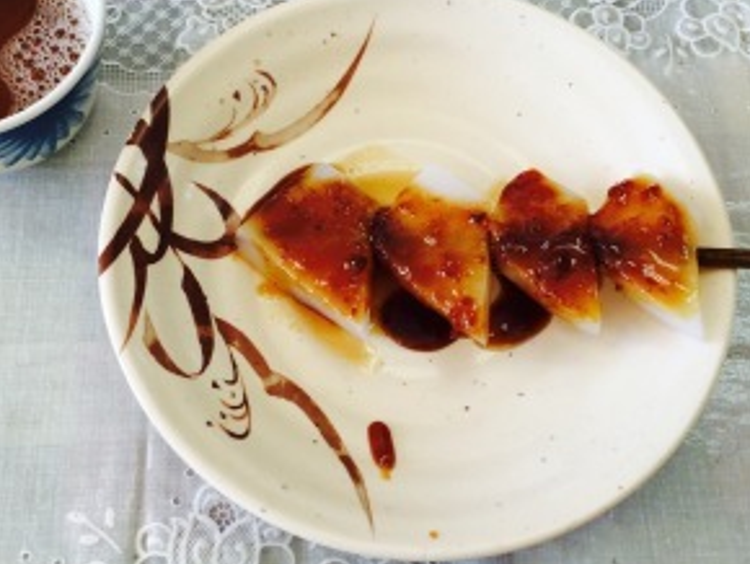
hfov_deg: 41.2
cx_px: 341
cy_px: 232
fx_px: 997
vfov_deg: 31.5
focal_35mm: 46
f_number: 2.2
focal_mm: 4.15
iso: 50
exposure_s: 1/120
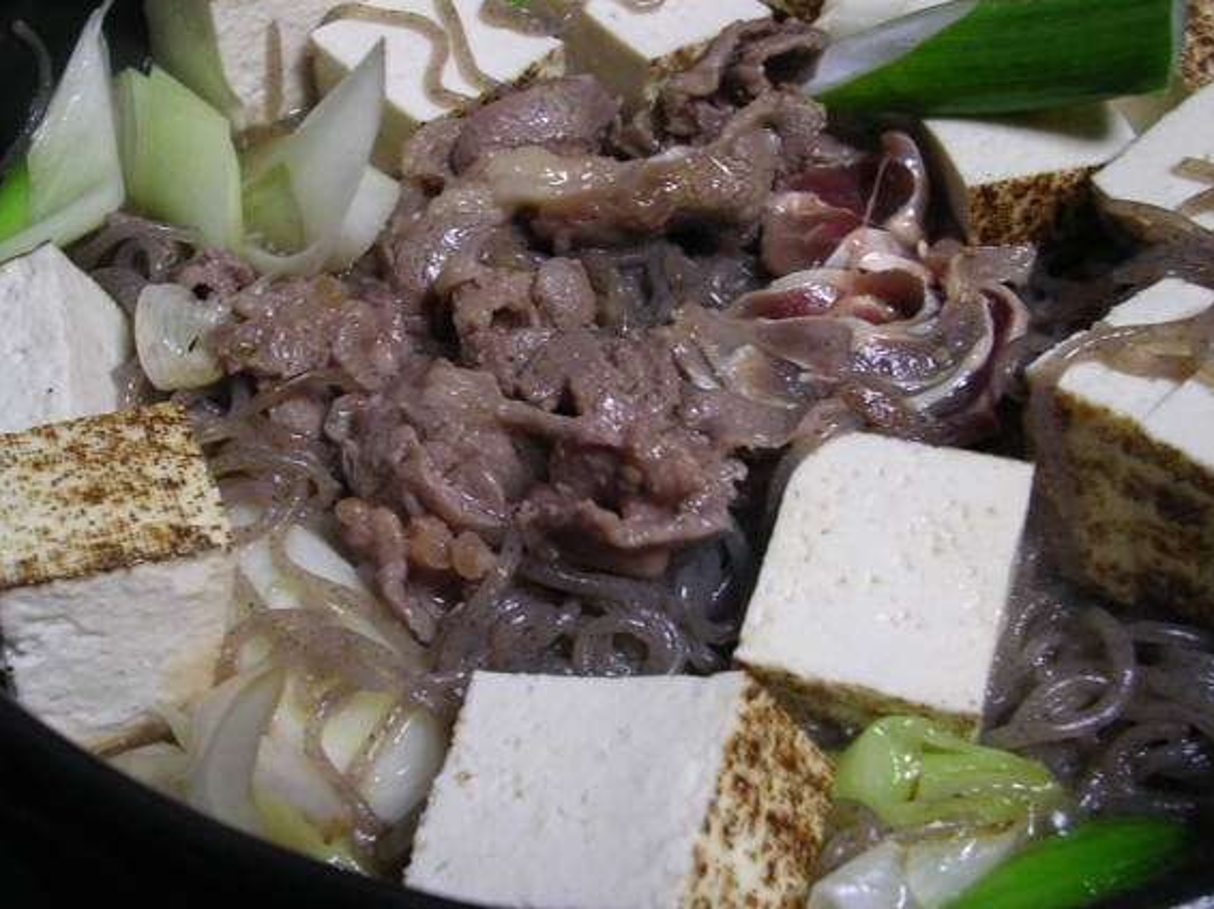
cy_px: 463
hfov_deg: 43.9
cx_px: 581
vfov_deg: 33.6
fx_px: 1507
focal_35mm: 43
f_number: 2.8
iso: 100
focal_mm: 5.8
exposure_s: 1/13.4
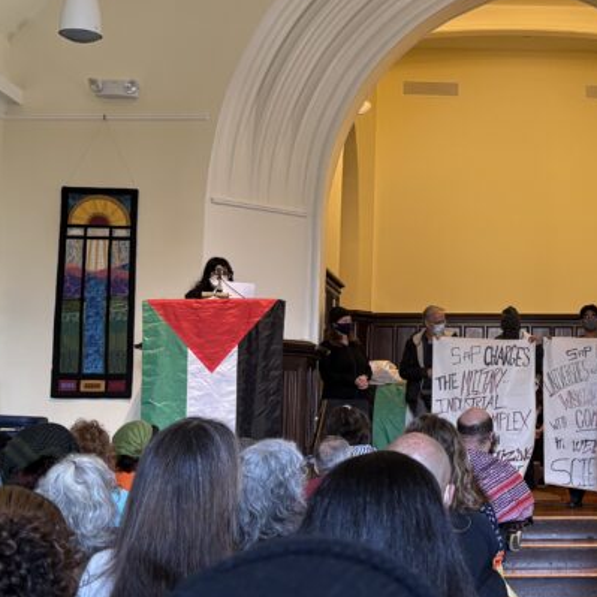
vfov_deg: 29.0
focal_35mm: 59
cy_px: 263
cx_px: 546
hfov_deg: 27.9
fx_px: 1151
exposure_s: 1/60
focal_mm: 5.96
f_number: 1.6
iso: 125
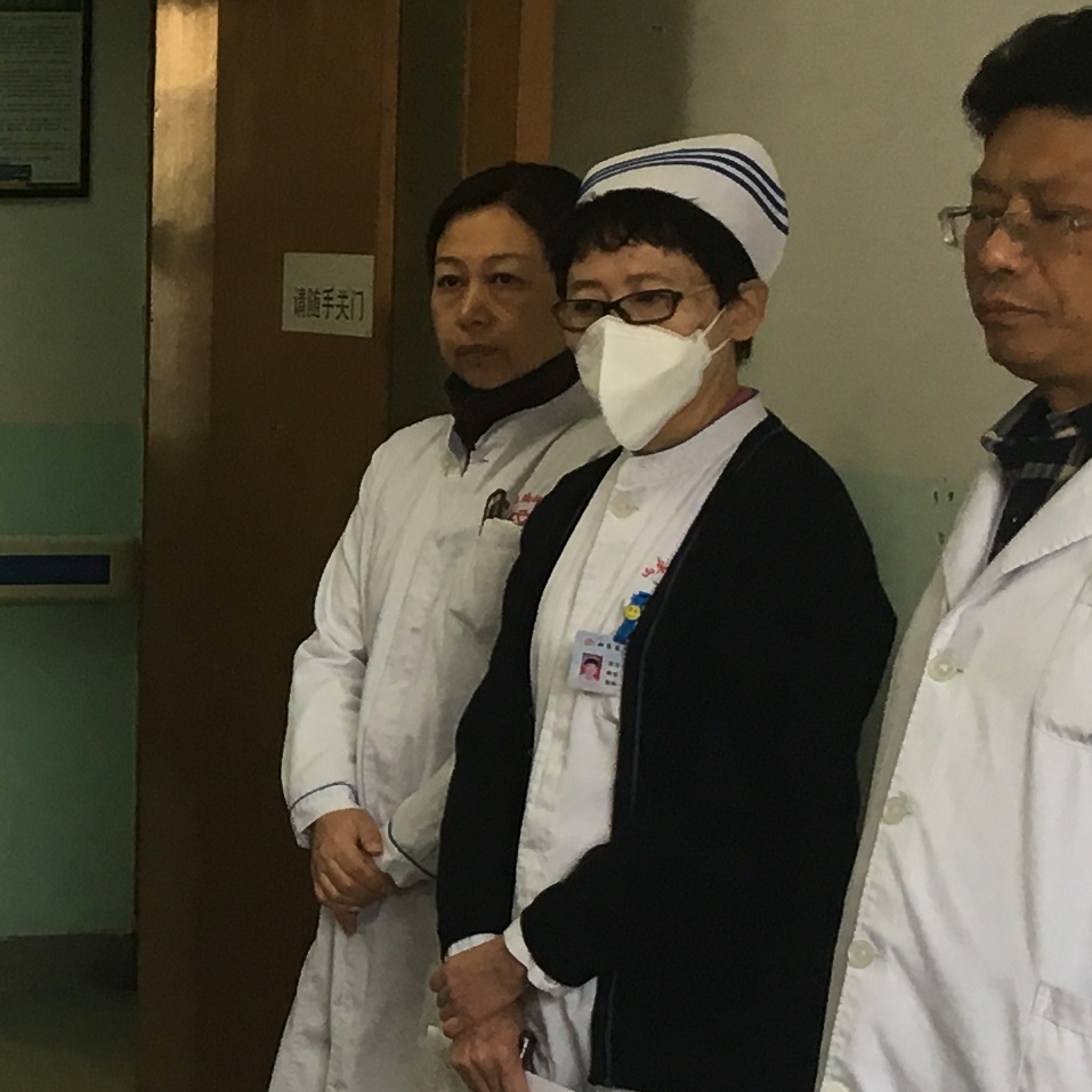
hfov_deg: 15.0
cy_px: 744
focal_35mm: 108
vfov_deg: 16.1
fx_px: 3855
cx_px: -520
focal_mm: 4.15
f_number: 2.2
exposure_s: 1/33
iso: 32
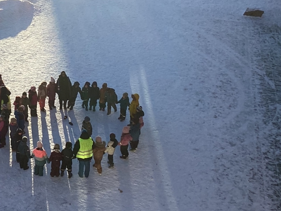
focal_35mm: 63
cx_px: 2
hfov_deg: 28.8
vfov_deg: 23.3
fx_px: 512
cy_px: 95
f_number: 2.4
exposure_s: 1/970
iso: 25
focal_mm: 3.3
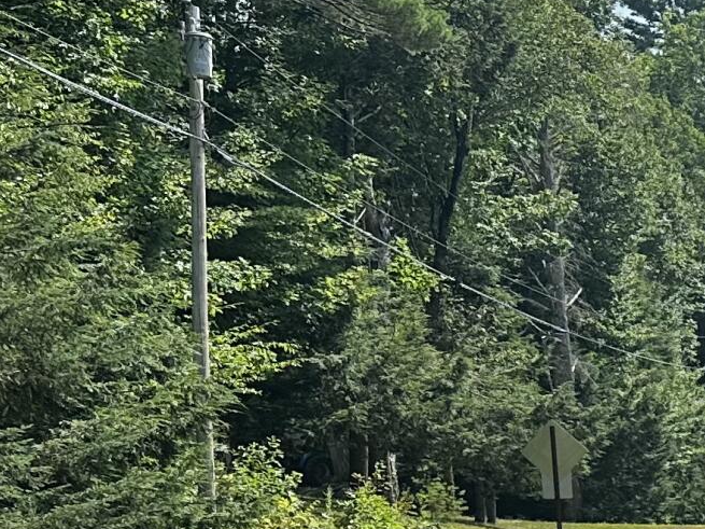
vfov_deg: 13.0
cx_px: 1388
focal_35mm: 110
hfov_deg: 14.8
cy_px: 701
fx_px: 2240
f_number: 1.78
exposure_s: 1/1639
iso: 80
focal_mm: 6.86
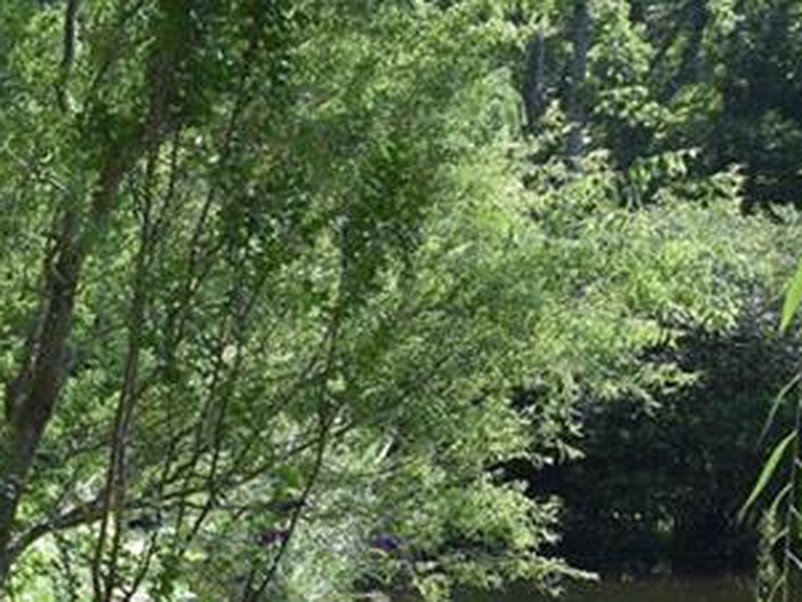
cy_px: 693
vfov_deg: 14.7
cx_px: -437
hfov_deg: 17.7
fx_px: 2271
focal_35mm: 98
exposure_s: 1/160
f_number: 6.3
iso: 400
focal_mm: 20
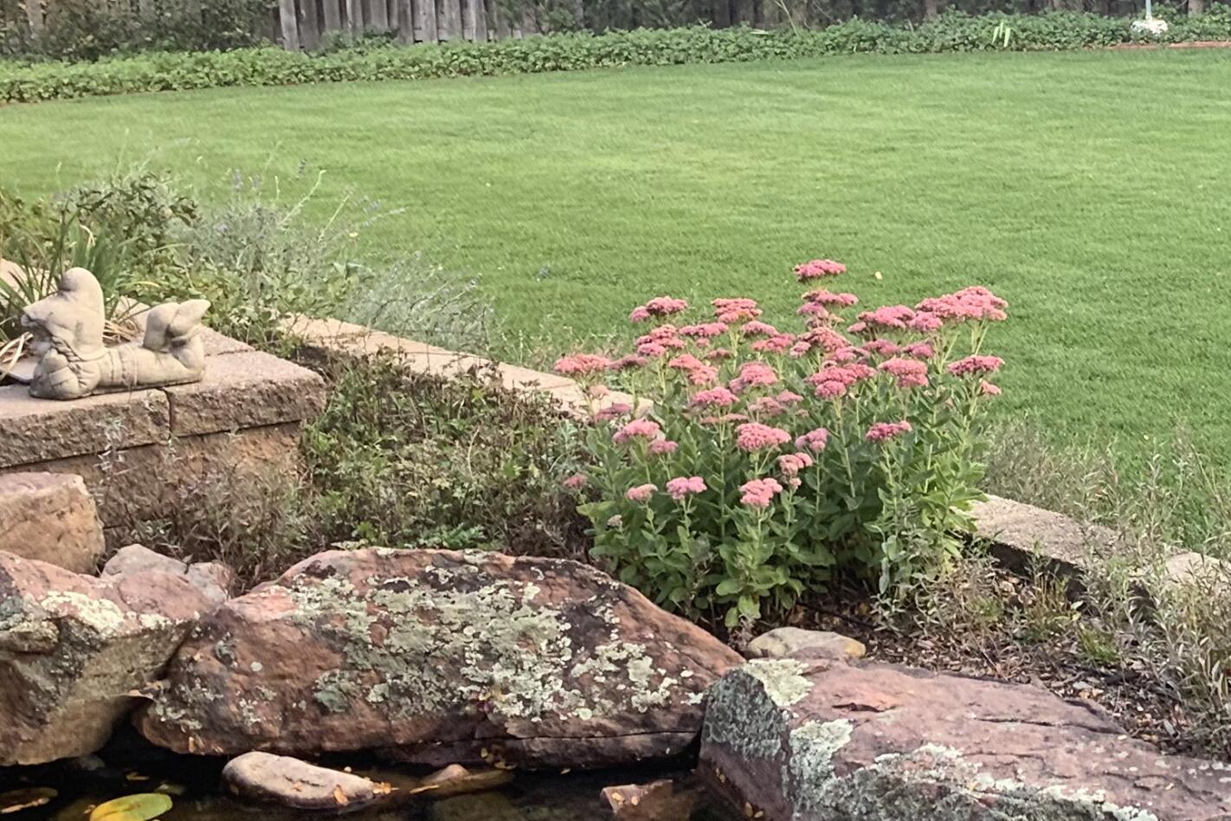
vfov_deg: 19.8
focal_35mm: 68
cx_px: 1202
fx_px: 2325
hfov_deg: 28.1
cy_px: 170
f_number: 2.4
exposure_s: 1/120
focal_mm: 3.3
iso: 50
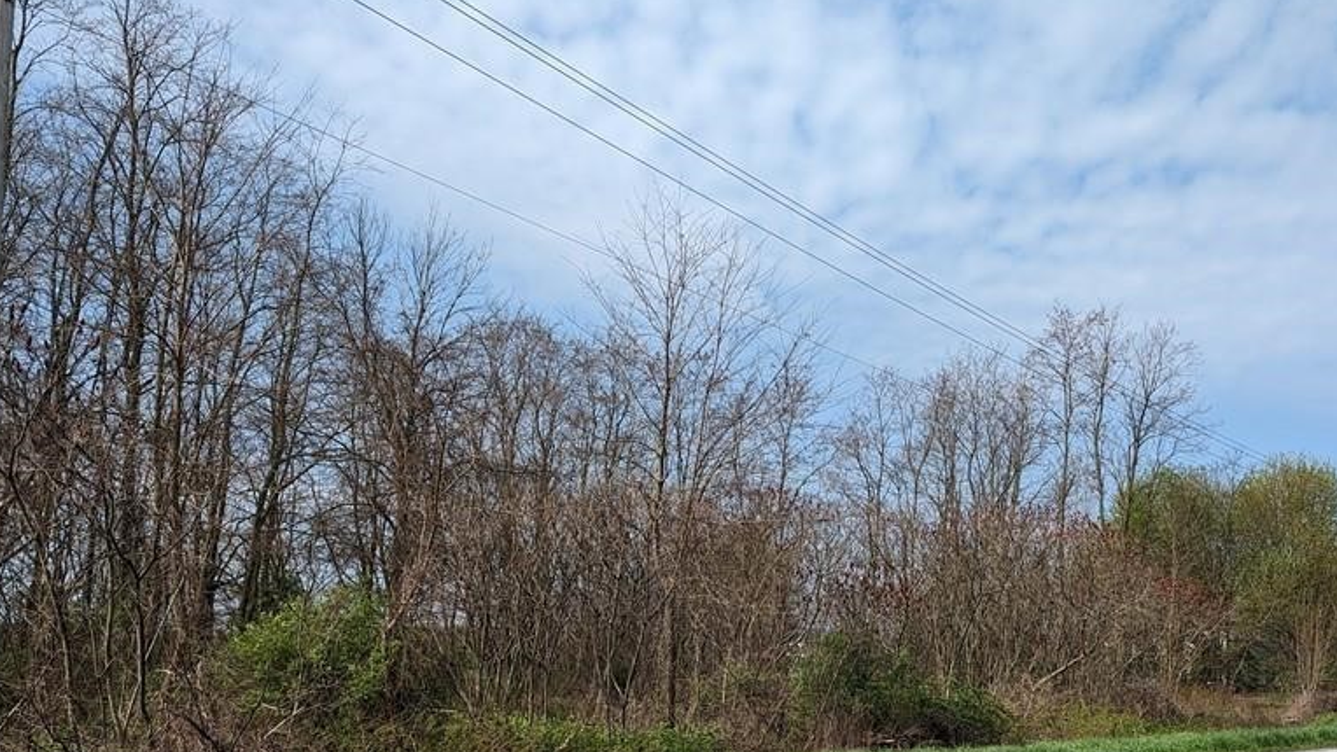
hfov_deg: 56.5
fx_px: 1241
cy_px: 577
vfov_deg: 33.0
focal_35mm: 35
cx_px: 729
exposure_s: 1/1011
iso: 20
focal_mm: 6.9
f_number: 1.68
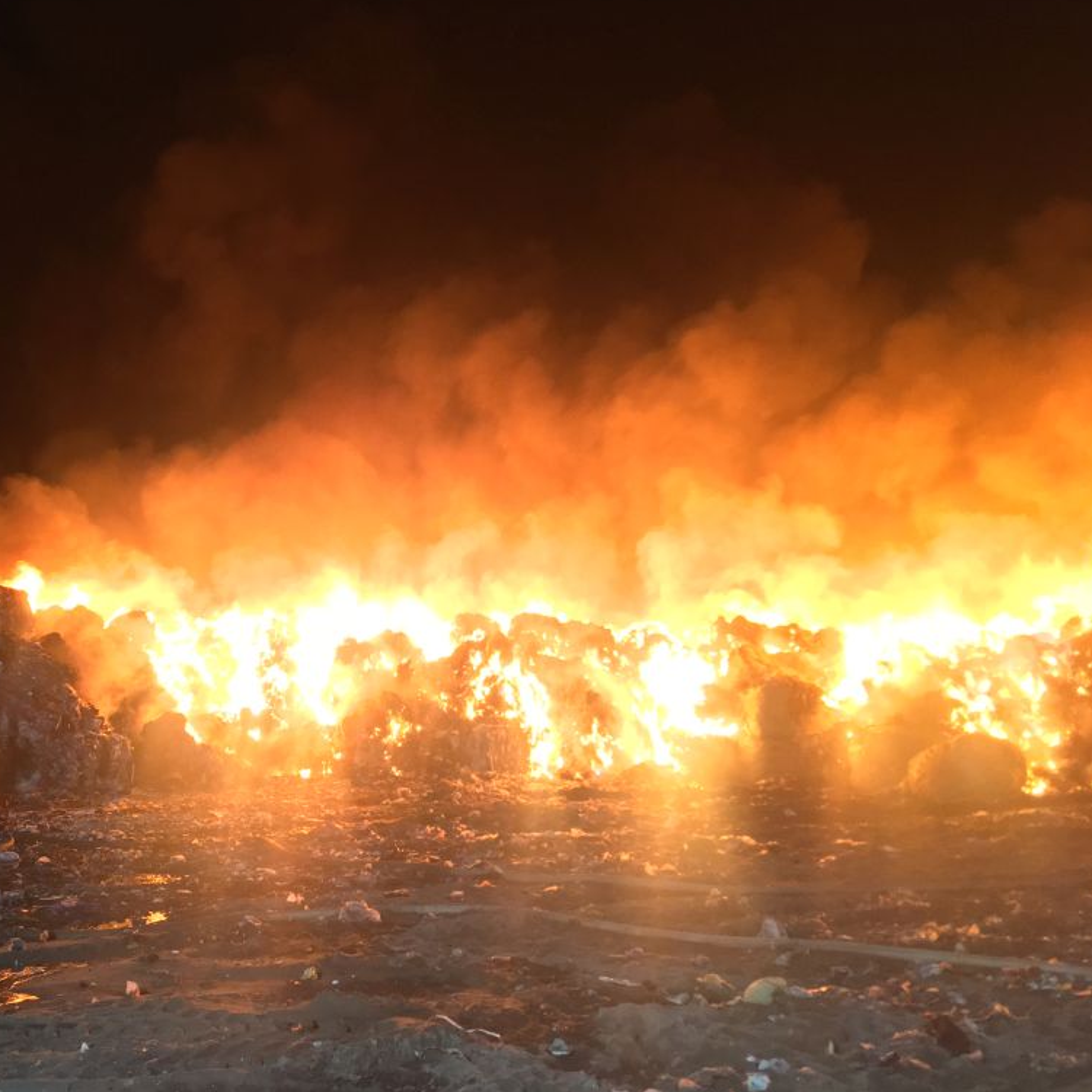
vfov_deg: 47.2
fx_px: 1249
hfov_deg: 46.4
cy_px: 537
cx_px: 357
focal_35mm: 35
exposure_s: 1/25
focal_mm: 4.15
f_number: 2.2
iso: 200
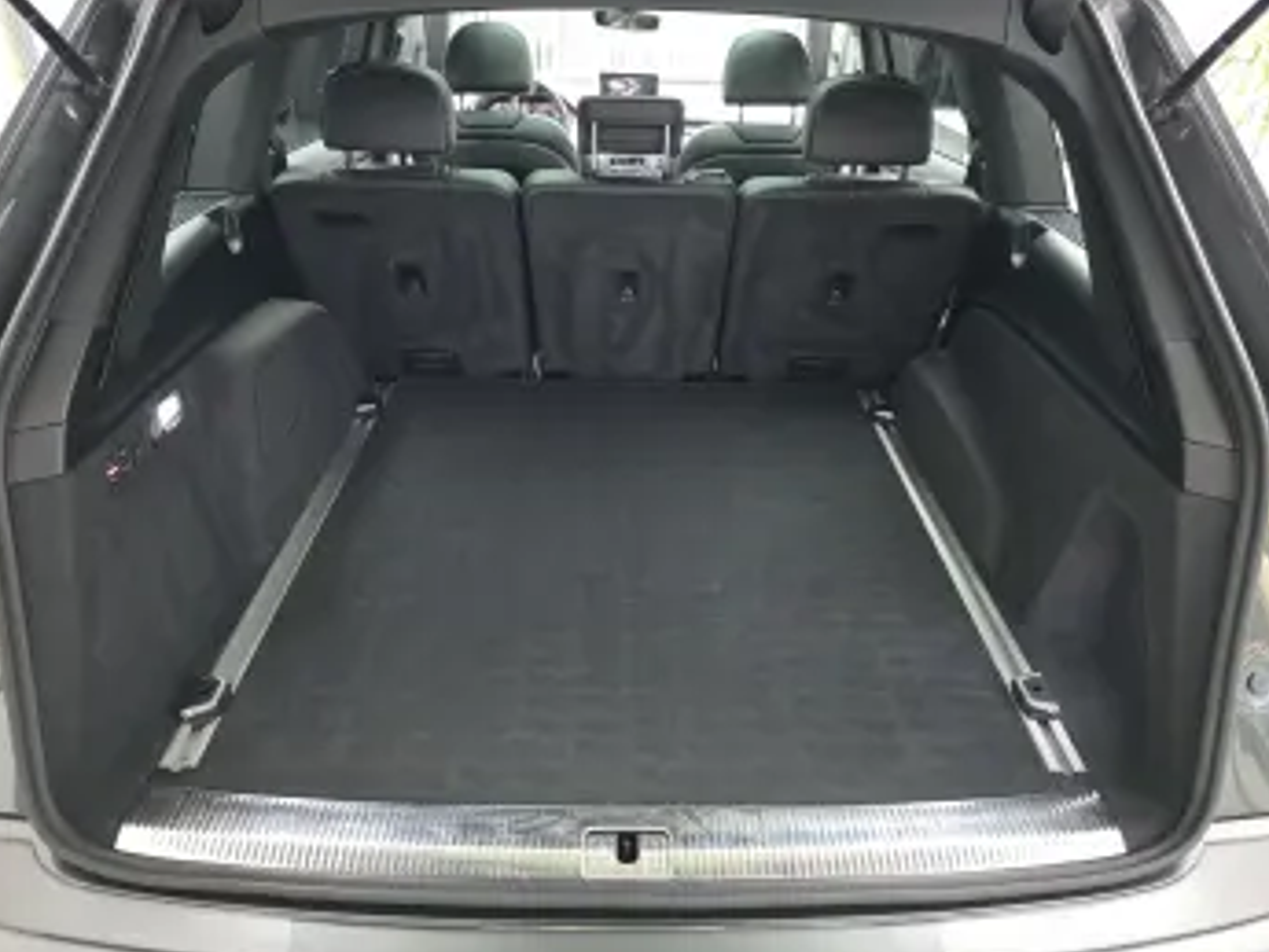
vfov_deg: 56.8
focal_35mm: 24
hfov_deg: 71.6
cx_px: 636
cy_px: 474
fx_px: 880
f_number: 1.7
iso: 1250
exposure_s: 1/100
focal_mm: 6.25
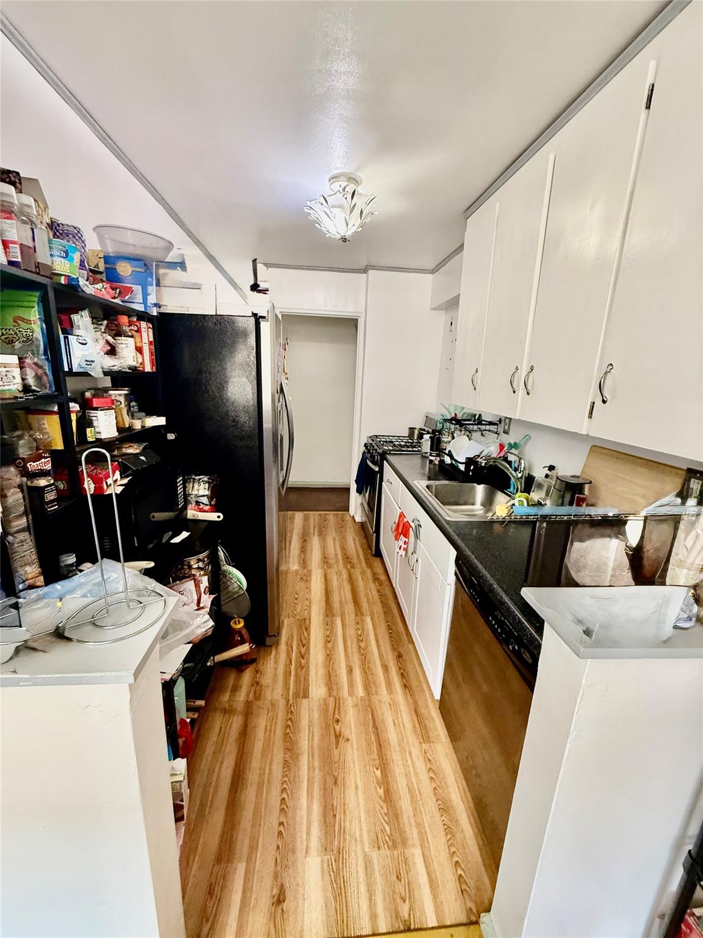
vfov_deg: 102.1
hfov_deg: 85.7
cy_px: 469
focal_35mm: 14
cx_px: 352
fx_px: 379
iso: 320
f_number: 2.2
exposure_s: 1/60
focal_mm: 2.22
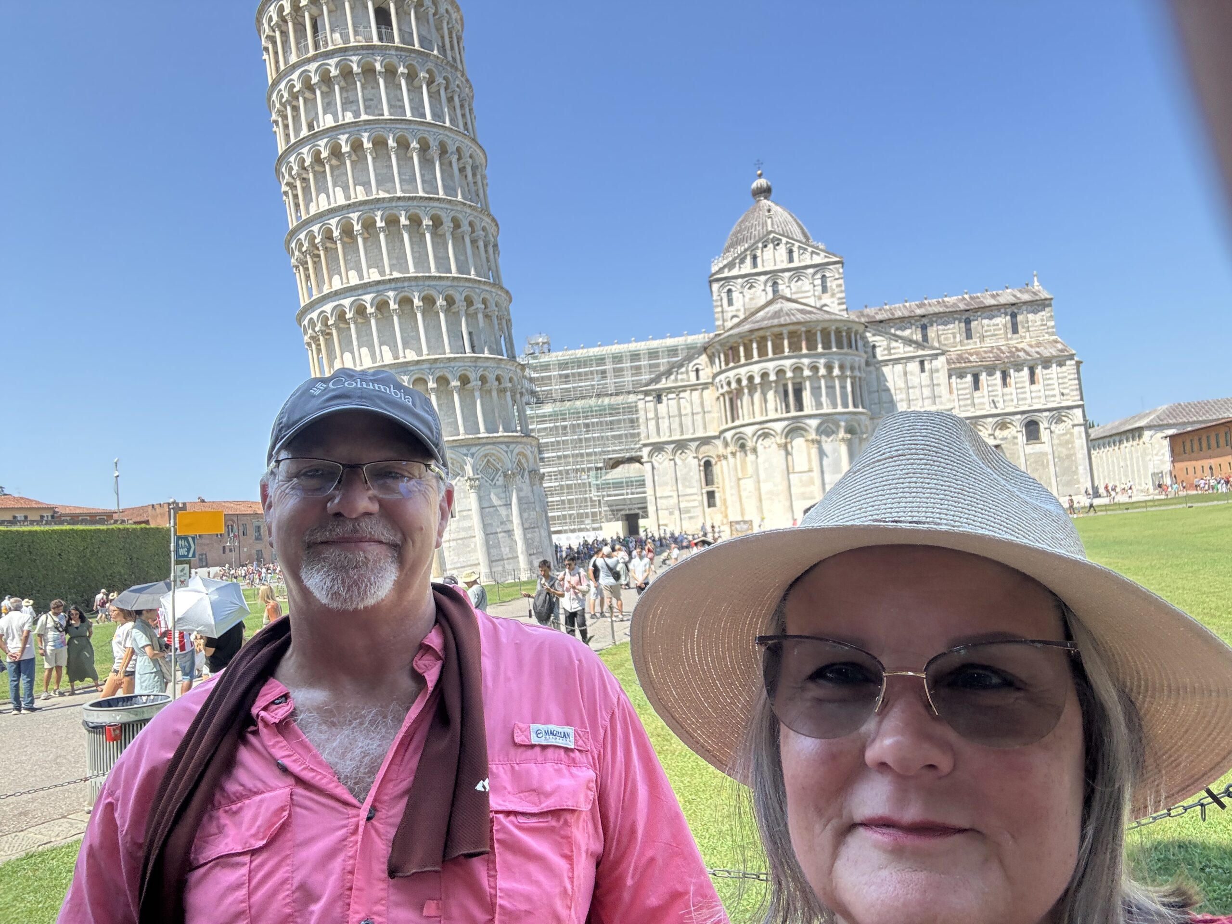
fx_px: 819
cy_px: 462
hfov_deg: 73.9
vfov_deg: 58.9
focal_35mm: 23
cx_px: 616
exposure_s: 1/363
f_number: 1.9
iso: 25
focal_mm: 2.69
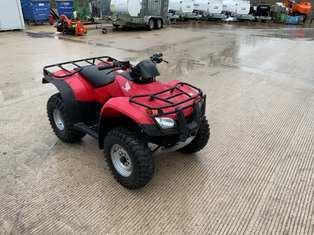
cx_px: 157
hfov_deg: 61.7
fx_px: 263
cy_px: 118
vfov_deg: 48.2
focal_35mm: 29
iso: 32
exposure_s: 1/122
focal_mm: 3
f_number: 1.8
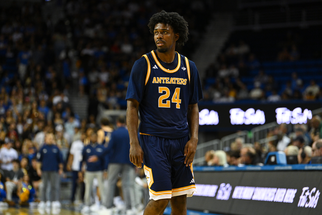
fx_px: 1207
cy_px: 108
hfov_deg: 15.2
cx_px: 161
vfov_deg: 10.2
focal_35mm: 135
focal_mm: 135
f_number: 2.8
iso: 3200
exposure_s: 1/1600
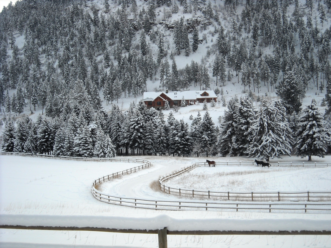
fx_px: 583
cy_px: 124
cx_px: 166
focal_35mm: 61
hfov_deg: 31.7
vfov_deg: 24.0
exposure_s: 1/309
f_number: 3.5
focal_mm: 9.87
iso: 64
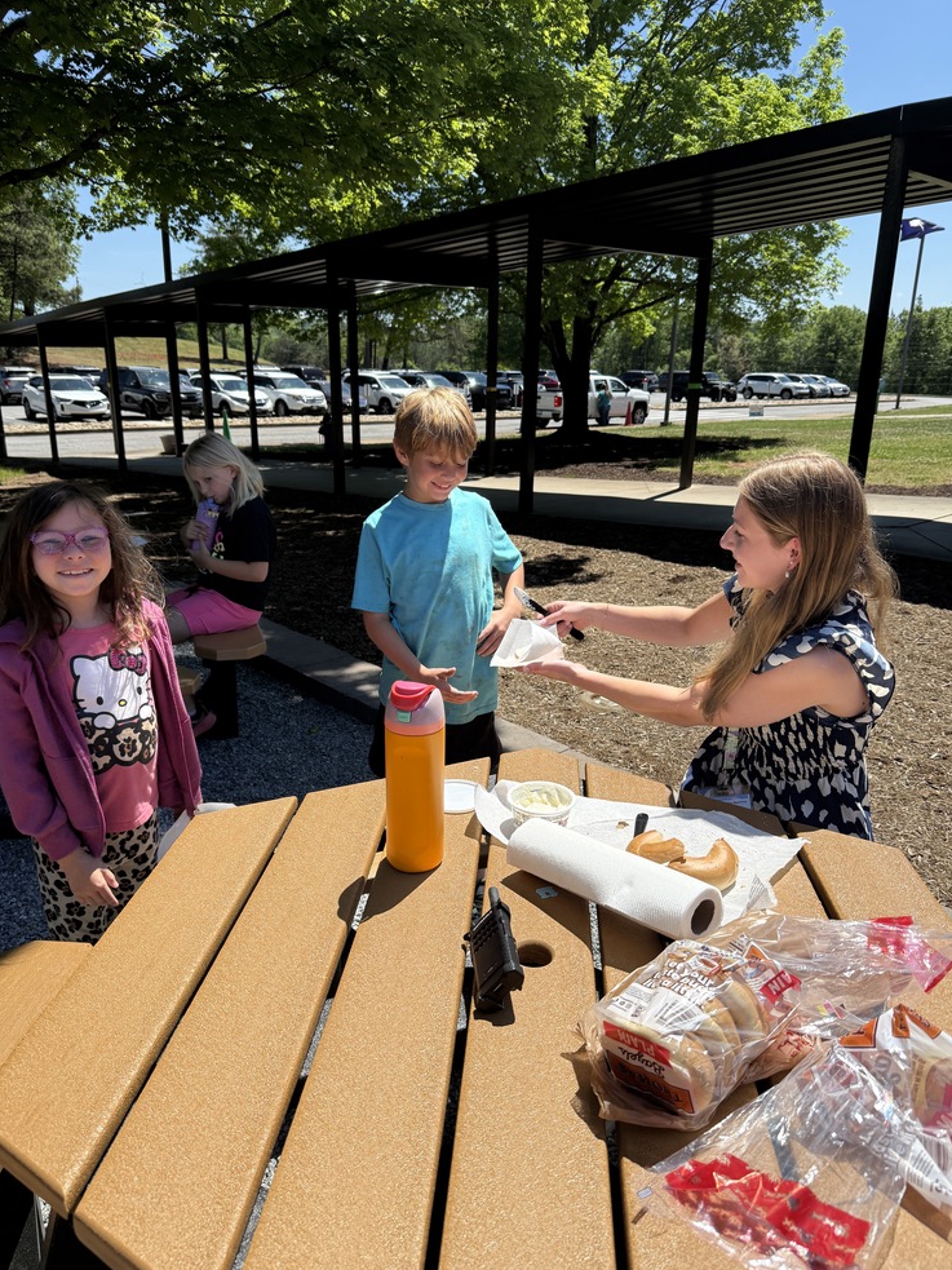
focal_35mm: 25
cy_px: 660
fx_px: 917
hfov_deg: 54.9
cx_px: 462
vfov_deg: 69.4
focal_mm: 6.76
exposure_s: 1/4975
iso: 100
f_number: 1.78
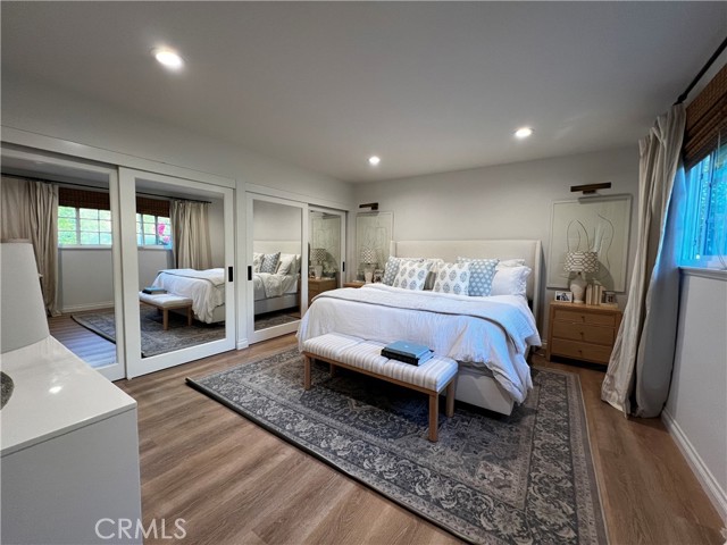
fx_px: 273
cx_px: 364
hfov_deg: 106.2
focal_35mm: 13
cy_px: 272
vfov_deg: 89.9
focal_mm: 1.57
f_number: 1.8
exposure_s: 1/120
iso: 160
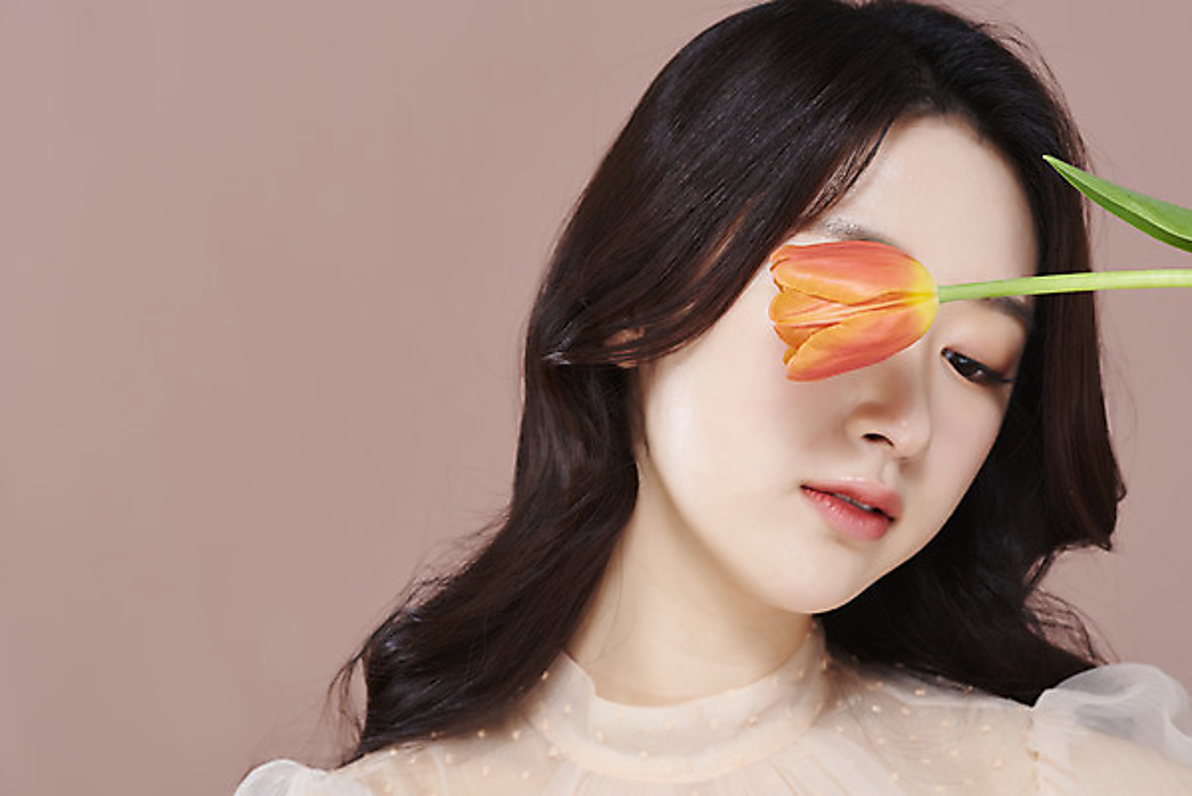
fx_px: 3478
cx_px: 596
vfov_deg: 13.1
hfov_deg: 19.4
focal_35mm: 105
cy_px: 398
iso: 64
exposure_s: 1/125
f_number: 11
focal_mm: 105
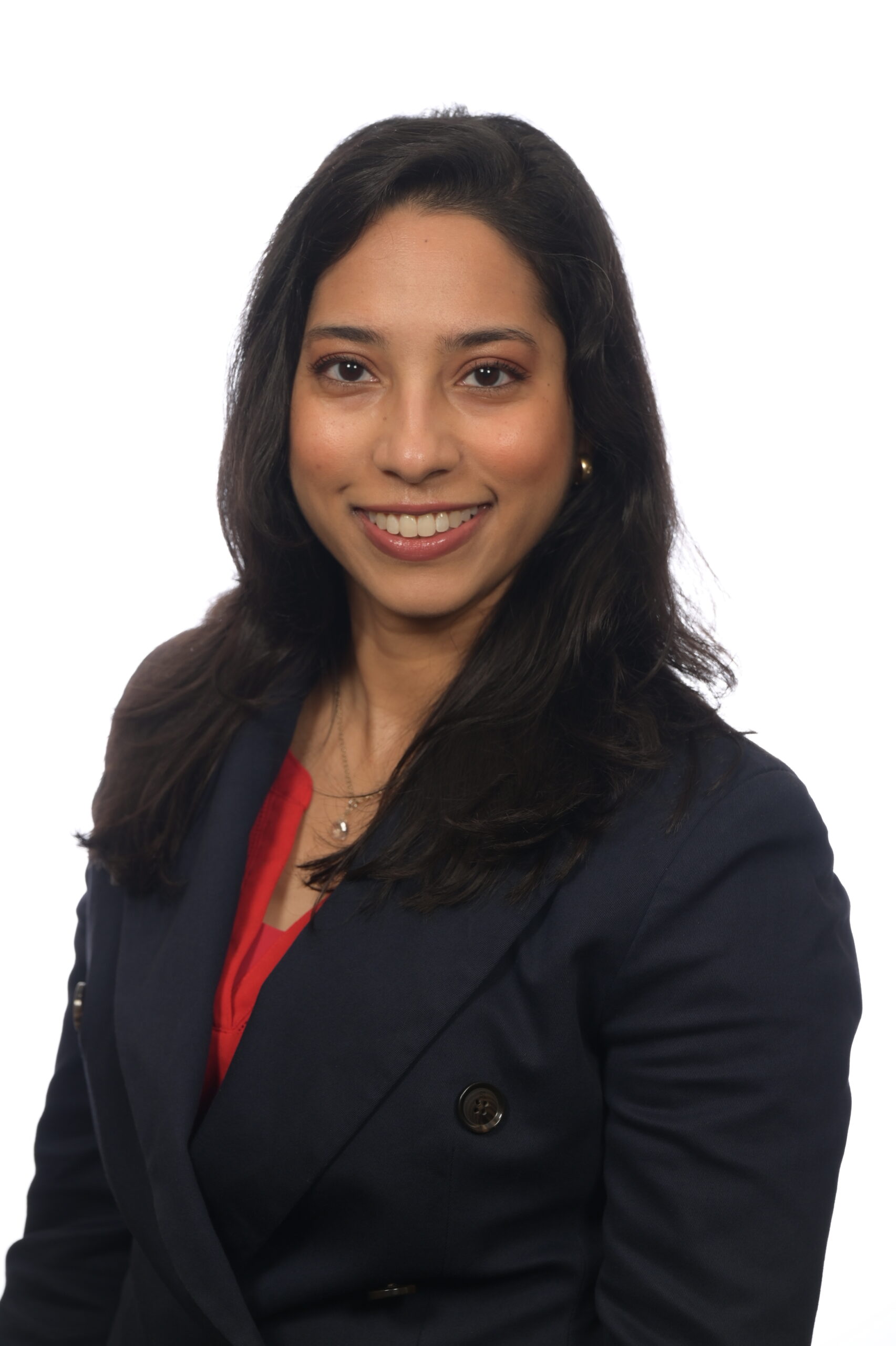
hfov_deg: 6.9
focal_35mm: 200
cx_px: 448
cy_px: 673
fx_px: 7471
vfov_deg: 10.3
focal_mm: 200
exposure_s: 1/160
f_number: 6.3
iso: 320
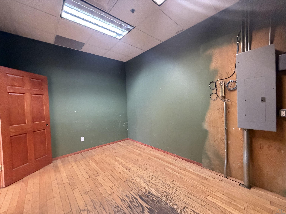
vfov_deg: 85.7
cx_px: 143
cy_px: 107
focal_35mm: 14
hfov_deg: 102.1
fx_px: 116
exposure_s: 1/60
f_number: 2.2
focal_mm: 2.22
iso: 800
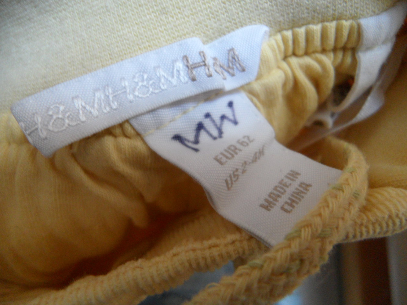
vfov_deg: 56.8
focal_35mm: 24
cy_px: 152
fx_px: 282
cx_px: 204
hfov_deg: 71.6
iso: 240
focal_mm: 4.1
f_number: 2.9
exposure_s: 1/30
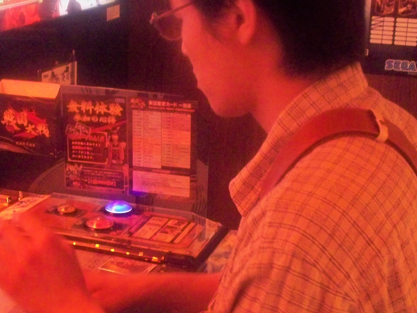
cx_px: 64
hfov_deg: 27.1
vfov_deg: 21.0
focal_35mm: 70
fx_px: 843
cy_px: 198
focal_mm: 7.54
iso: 1250
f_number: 2.8
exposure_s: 1/30
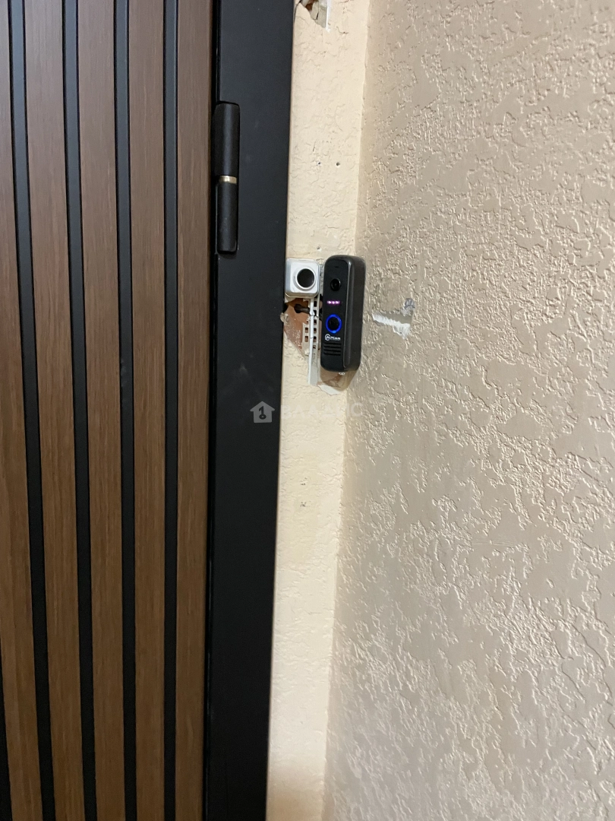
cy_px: 410
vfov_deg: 67.3
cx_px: 308
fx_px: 616
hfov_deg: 53.1
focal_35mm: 26
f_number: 1.6
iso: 500
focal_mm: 4.2
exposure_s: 1/50
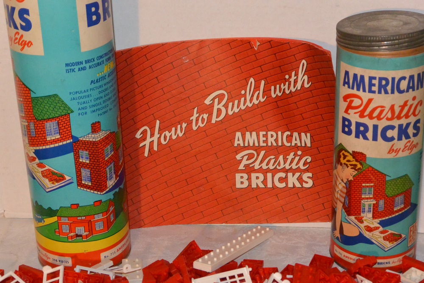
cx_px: 212
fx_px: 813
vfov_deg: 19.7
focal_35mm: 69
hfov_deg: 29.2
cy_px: 142
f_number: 5.3
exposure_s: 1/60
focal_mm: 25.9
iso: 1600
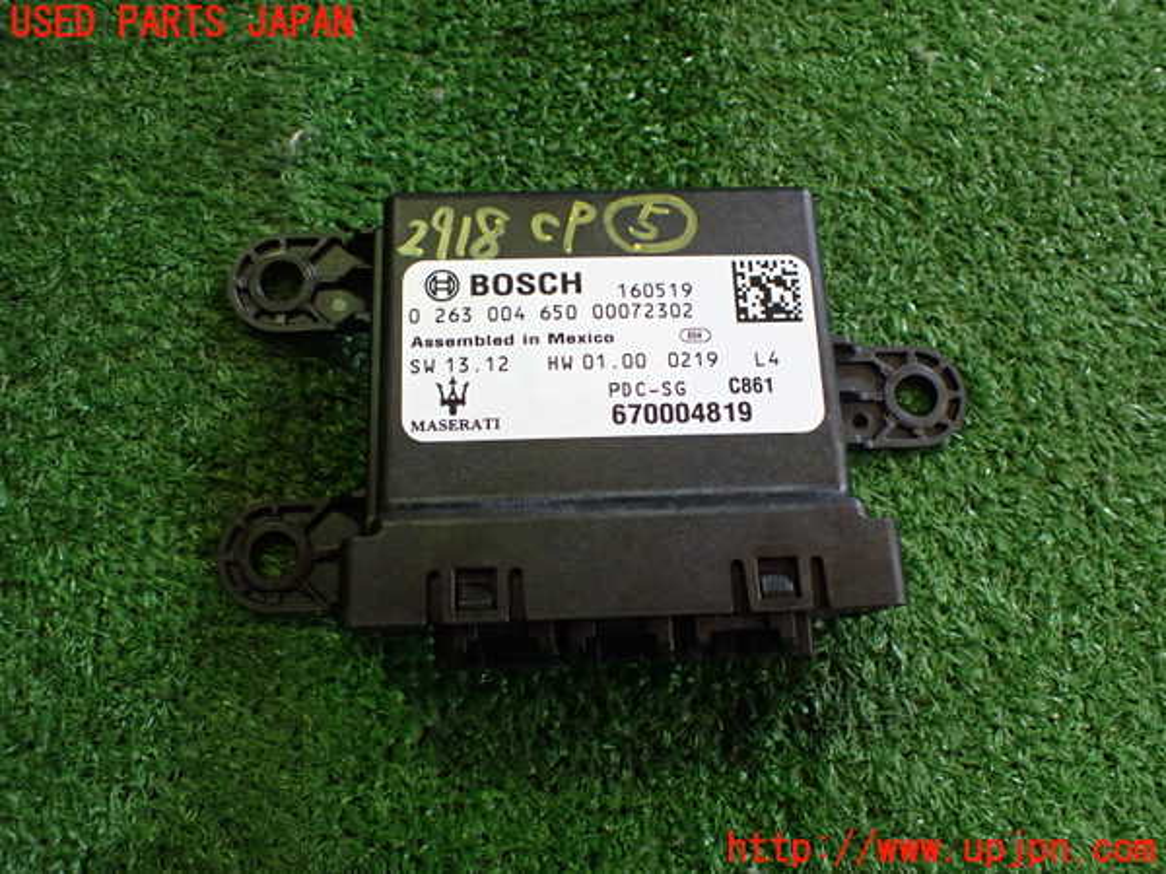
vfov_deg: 46.8
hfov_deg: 60.0
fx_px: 1011
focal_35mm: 30
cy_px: 437
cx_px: 583
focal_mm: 5.4
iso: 500
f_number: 2.3
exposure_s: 1/125
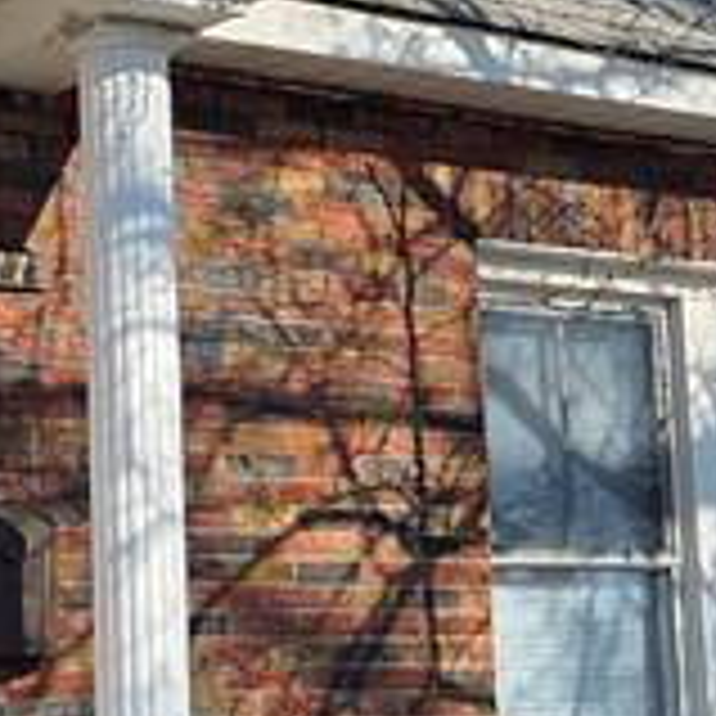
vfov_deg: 13.3
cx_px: 527
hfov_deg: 13.3
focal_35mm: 131
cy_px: 311
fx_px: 3066
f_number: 1.7
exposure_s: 1/5958
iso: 80
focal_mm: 6.25
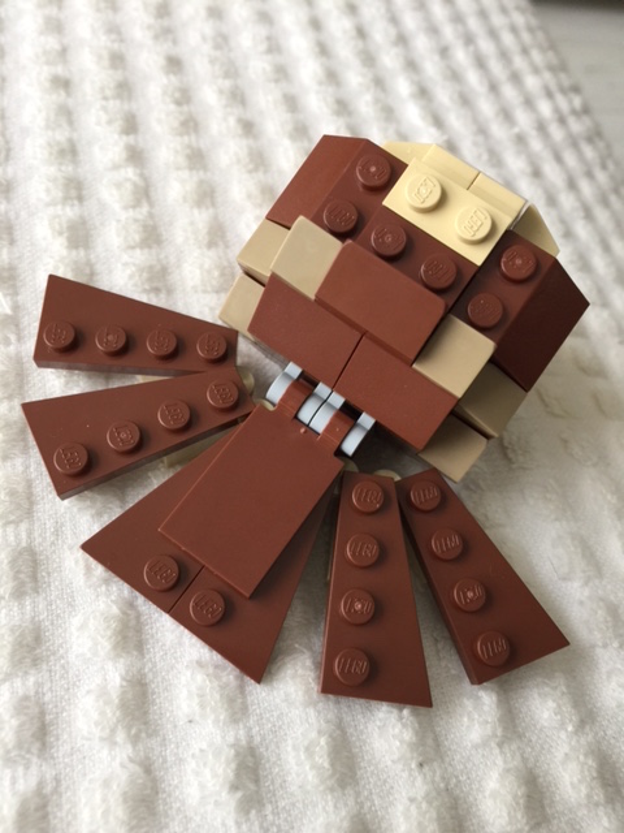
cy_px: 416
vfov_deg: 61.7
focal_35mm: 29
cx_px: 312
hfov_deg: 48.2
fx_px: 697
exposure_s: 1/30
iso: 50
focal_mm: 4.15
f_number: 2.2
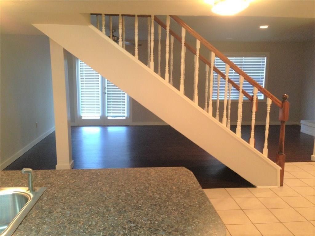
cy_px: 118
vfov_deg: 42.9
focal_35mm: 33
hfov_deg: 55.4
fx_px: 300
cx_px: 158
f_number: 2.4
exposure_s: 1/20
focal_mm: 4.12
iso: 160
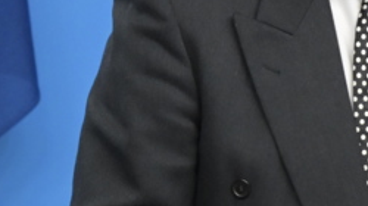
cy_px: 15
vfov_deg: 1.8
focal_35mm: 656
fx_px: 6394
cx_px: 898
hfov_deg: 3.3
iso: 2500
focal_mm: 115
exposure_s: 1/250
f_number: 4.5
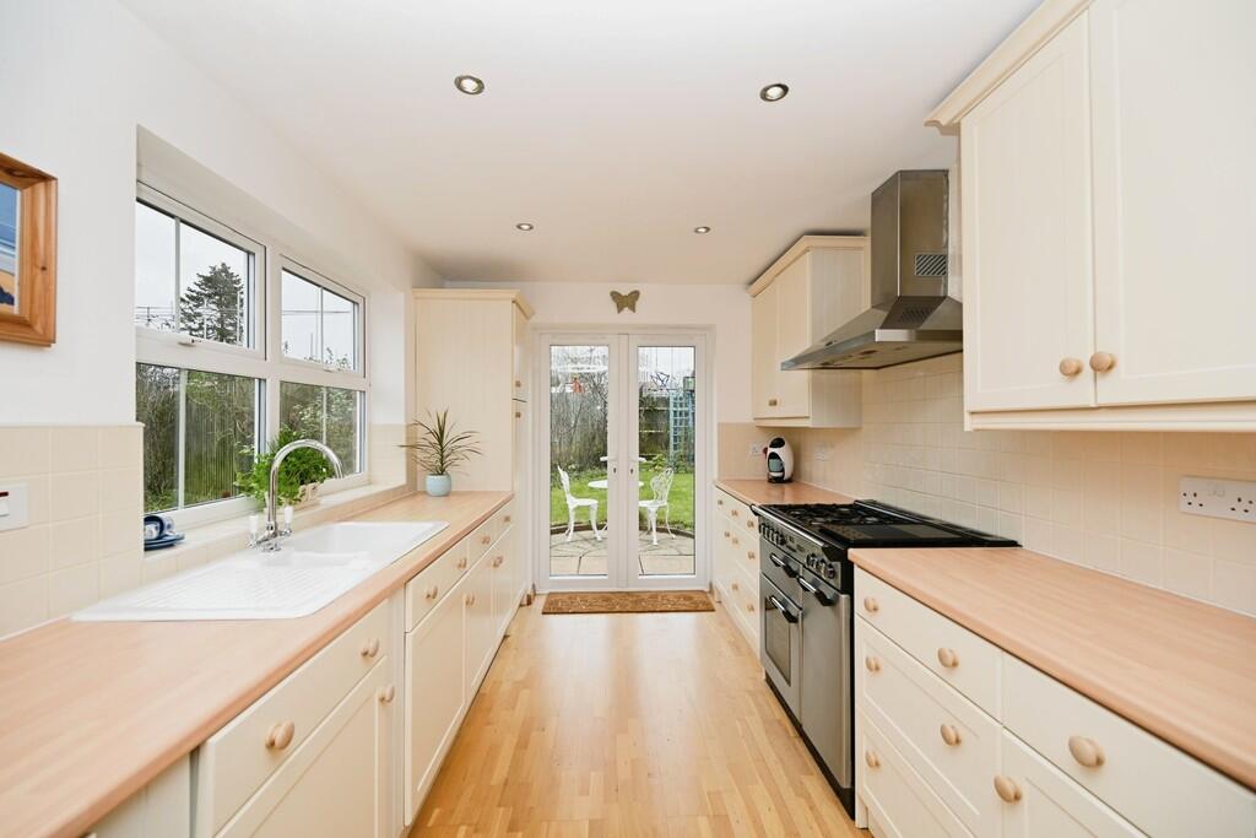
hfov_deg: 104.2
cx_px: 628
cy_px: 419
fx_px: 488
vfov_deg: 81.2
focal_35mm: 14
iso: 100
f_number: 5
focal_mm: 14
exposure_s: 1/100
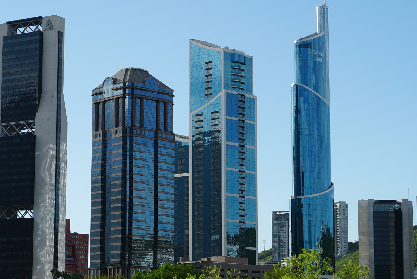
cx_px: 183
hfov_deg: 21.4
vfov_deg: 14.4
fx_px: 1101
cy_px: 146
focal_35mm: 95
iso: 100
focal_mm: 48
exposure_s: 1/250
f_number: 8
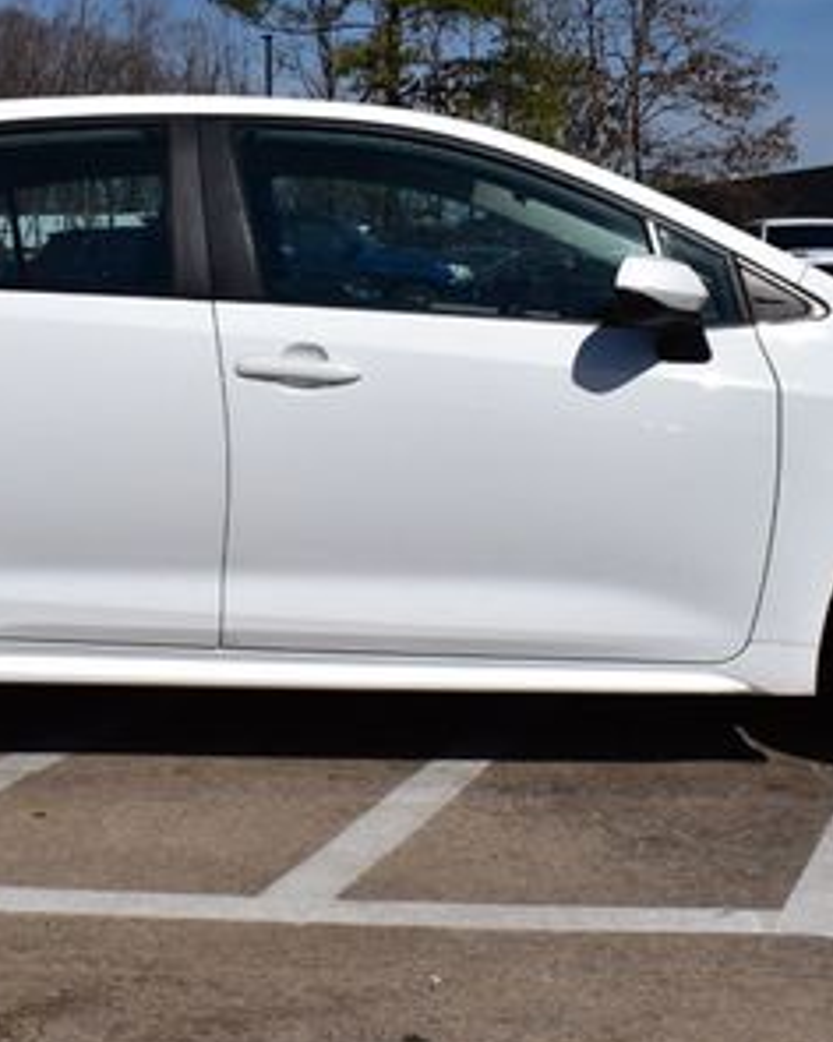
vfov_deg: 30.6
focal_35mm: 61
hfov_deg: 24.9
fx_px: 1880
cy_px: 318
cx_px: 300
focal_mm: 20
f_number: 13
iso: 200
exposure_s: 1/800
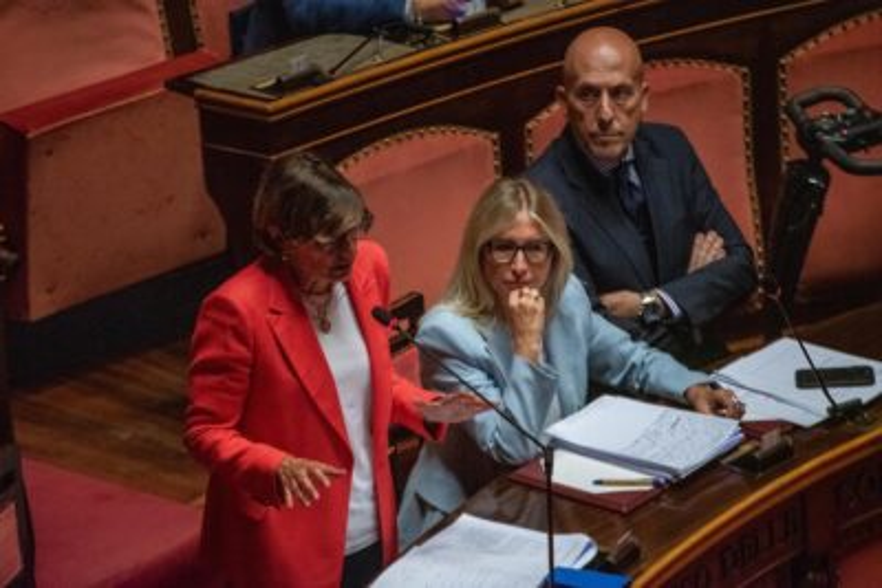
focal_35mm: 300
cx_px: 441
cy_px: 294
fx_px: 7352
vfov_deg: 4.6
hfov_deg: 6.9
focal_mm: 300
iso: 8000
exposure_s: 1/320
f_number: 5.6
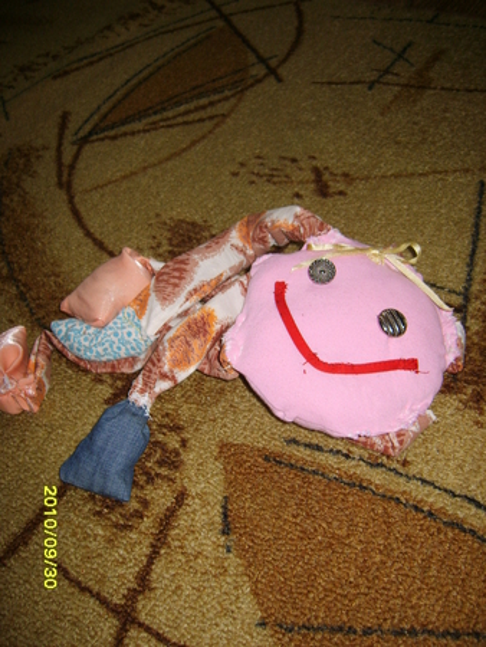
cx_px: 243
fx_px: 655
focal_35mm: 35
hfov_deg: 40.7
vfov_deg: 52.6
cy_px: 324
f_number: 2.8
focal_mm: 7.4
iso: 100
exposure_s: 1/30
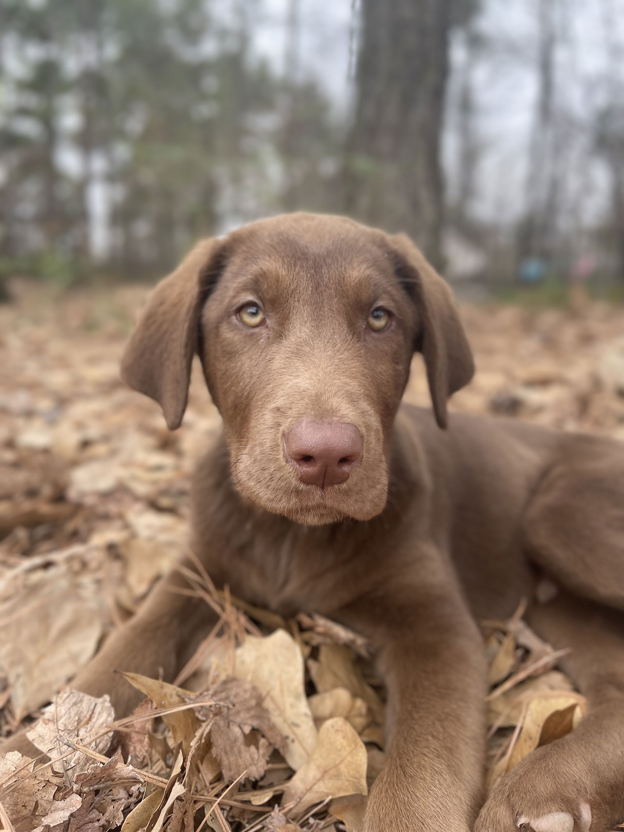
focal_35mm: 26
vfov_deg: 67.3
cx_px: 312
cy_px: 416
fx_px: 625
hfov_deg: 53.1
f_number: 1.6
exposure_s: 1/415
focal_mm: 5.1
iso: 50
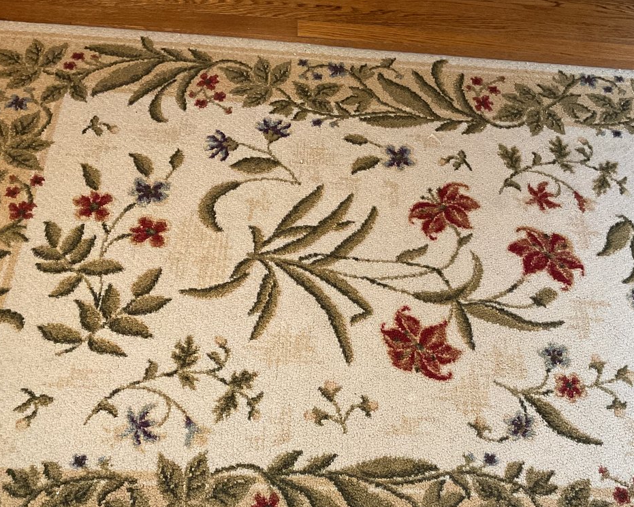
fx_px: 863
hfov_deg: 40.3
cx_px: 346
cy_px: 374
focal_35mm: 46
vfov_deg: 32.2
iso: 160
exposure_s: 1/60
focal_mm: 3
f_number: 1.8
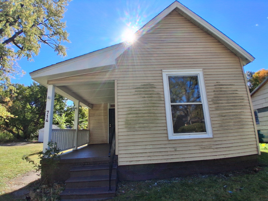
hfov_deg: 91.0
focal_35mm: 17
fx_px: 132
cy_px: 100
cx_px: 134
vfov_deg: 74.7
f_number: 2.2
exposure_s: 1/1192
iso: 50
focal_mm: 1.4
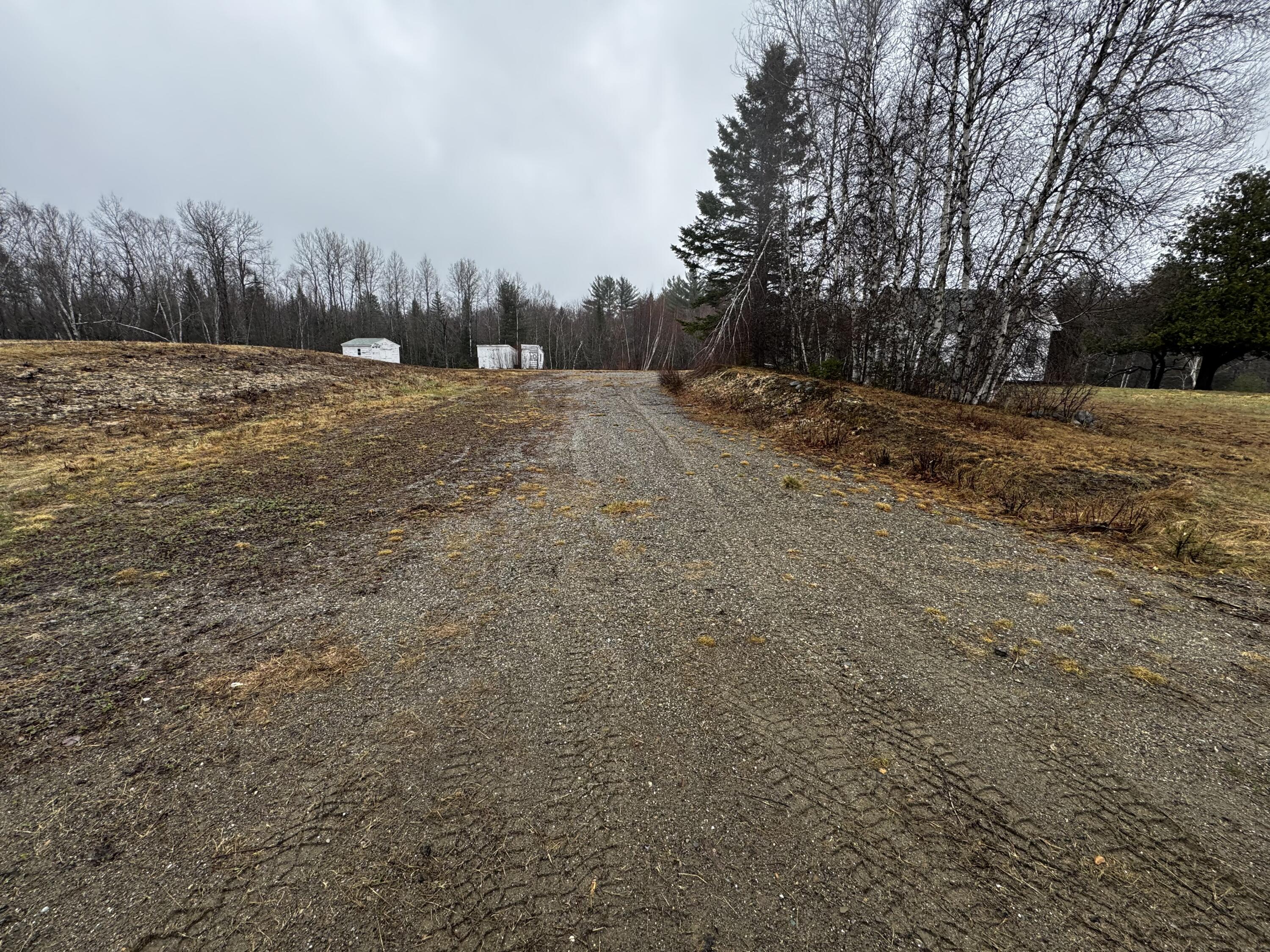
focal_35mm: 14
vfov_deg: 85.7
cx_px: 635
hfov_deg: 102.1
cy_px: 476
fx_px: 514
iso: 40
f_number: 2.2
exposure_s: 1/268
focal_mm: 2.22
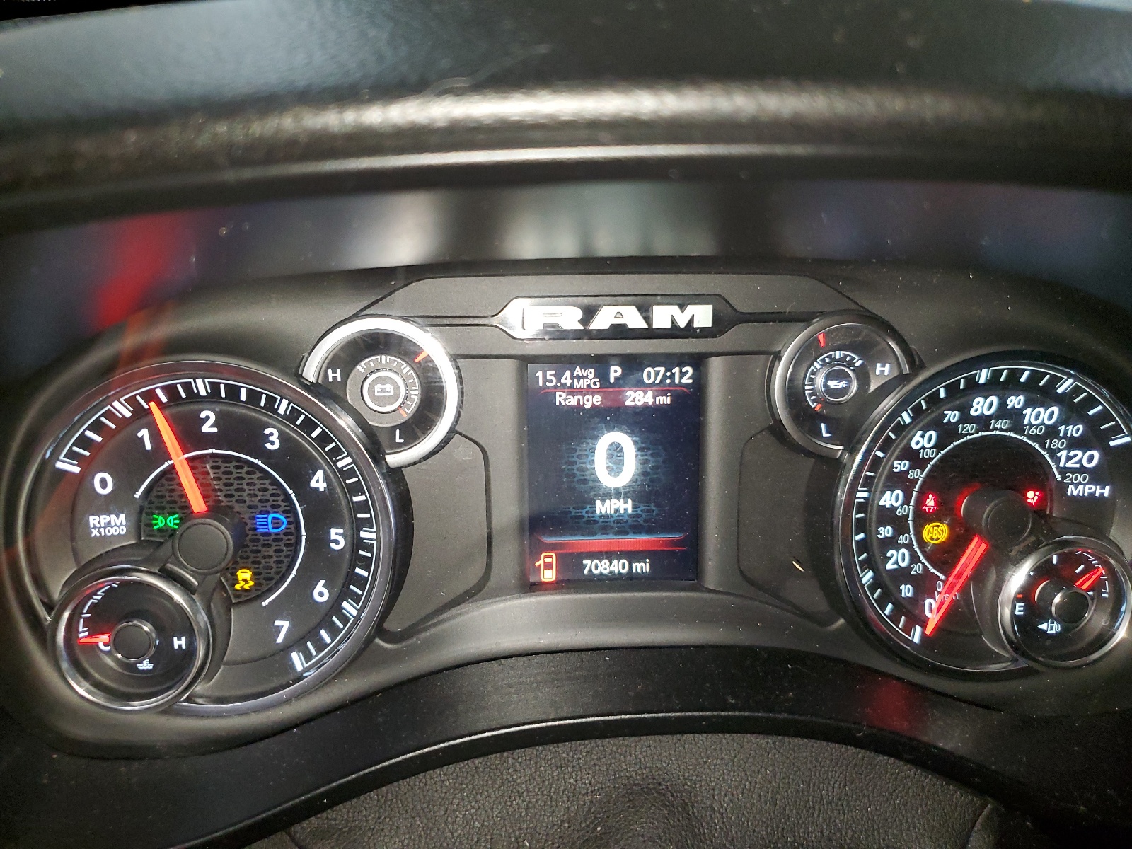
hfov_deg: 67.3
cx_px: 566
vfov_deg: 53.1
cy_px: 424
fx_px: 850
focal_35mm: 26
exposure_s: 1/60.2
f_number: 1.5
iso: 246
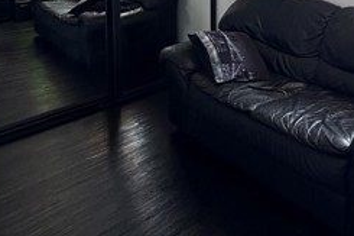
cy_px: -30
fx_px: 373
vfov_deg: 30.8
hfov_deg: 49.0
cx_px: 259
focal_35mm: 38
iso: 320
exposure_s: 1/121
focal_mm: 2.22
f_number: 2.2
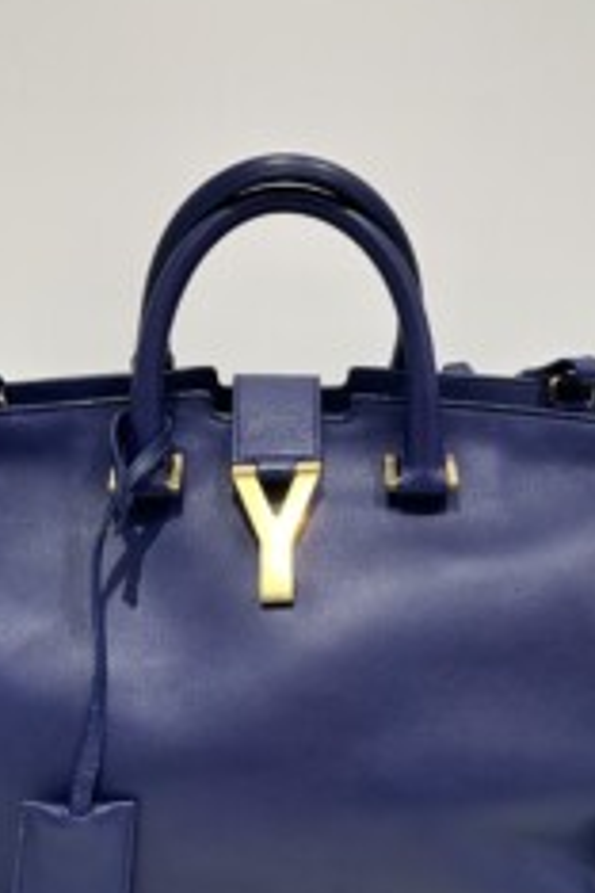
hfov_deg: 28.6
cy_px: 416
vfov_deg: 41.9
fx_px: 1165
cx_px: 290
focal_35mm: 47
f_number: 1.78
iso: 125
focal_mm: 6.86
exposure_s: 1/50
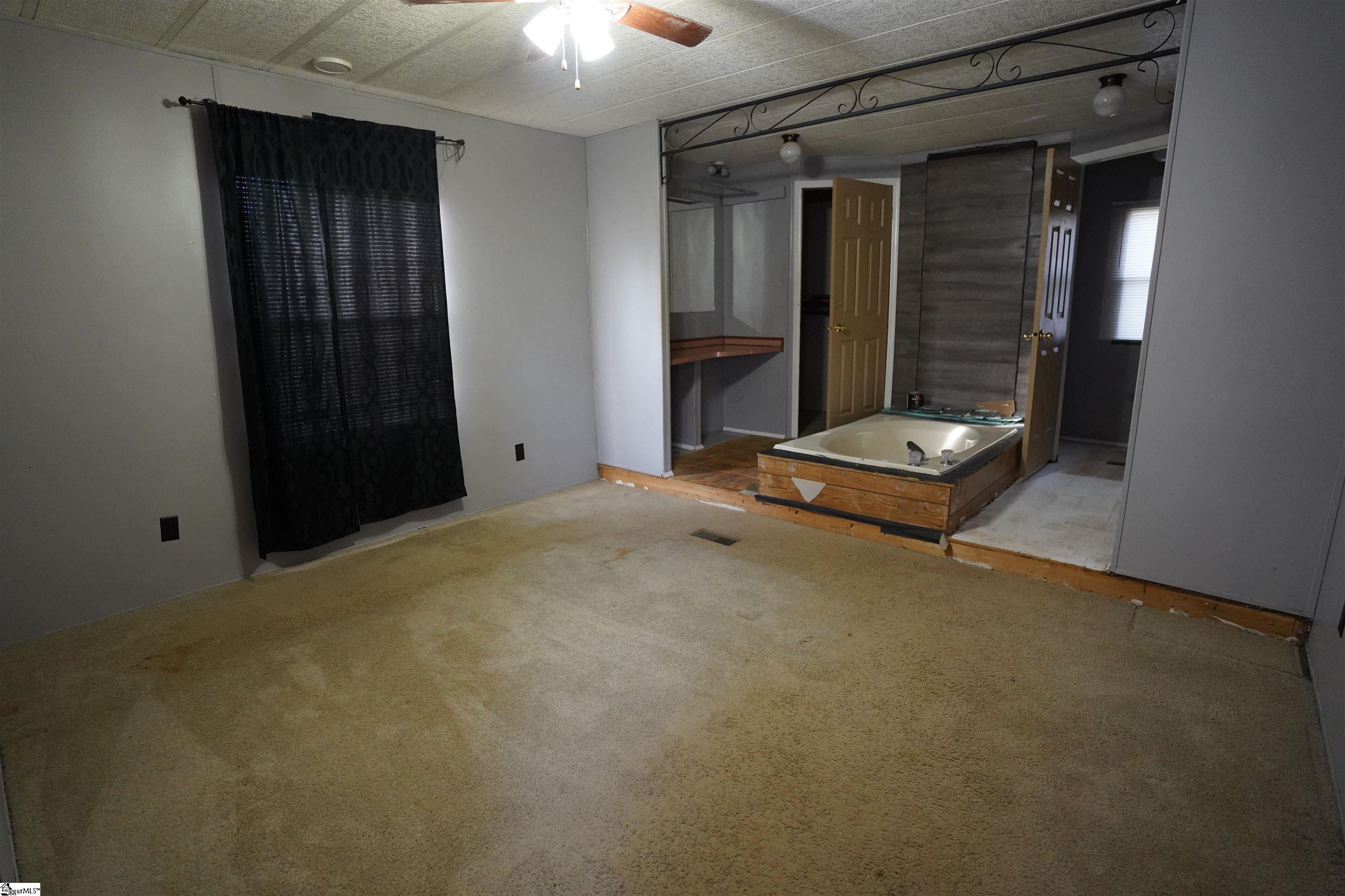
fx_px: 635
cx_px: 672
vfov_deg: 70.4
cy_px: 448
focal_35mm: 17
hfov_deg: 93.3
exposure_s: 1/160
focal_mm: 17
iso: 5000
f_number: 2.8
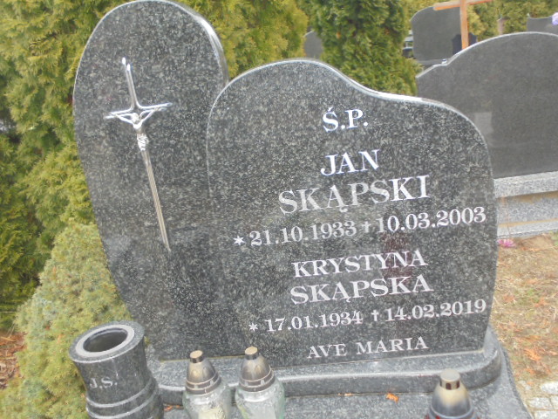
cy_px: 210
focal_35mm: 34
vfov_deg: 41.8
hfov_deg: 54.0
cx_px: 279
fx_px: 548
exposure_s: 1/30
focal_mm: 6.1
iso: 200
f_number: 4
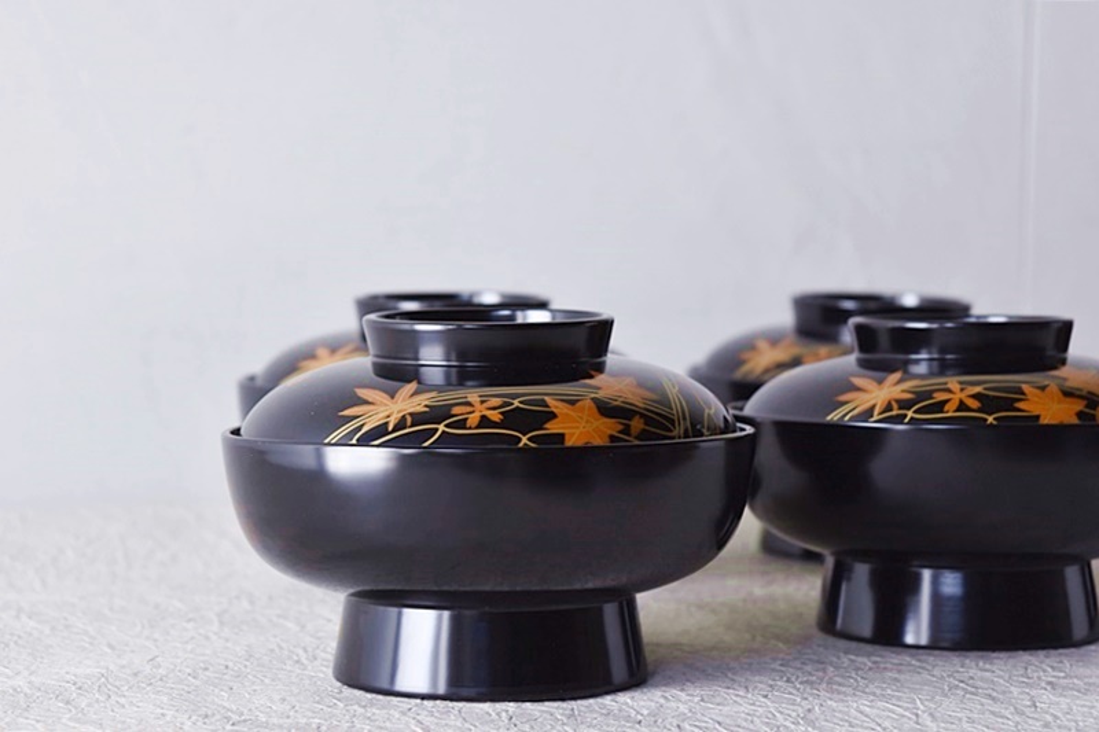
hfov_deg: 24.6
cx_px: 550
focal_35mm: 82
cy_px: 366
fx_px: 2518
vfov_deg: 16.5
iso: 800
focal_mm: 55
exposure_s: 1/20
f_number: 5.6
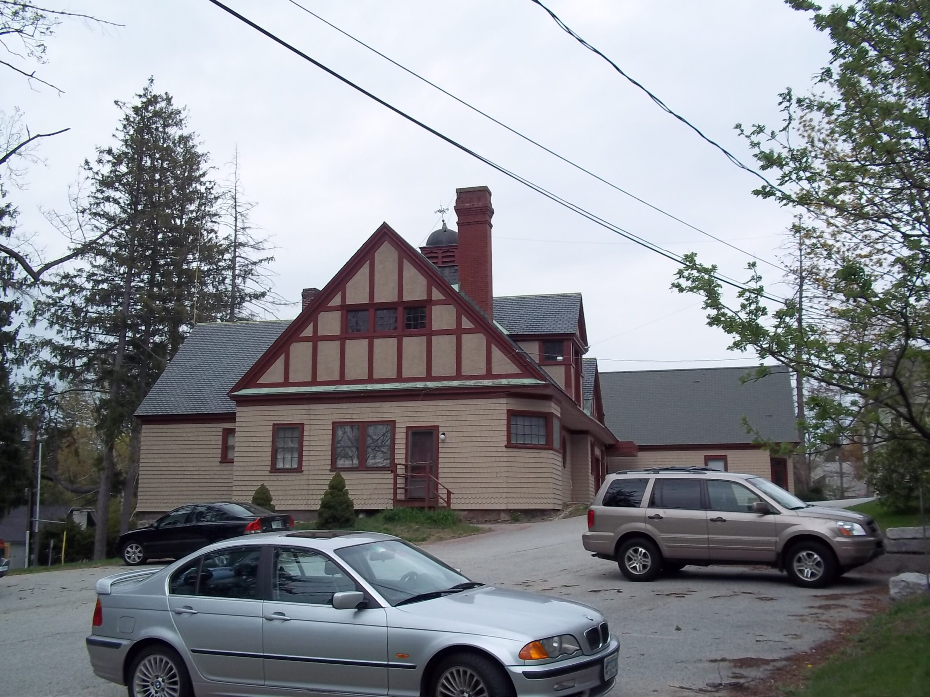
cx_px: 465
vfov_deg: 39.7
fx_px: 967
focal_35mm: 36
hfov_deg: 51.4
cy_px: 348
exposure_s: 1/160
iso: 80
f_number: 8
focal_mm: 6.5
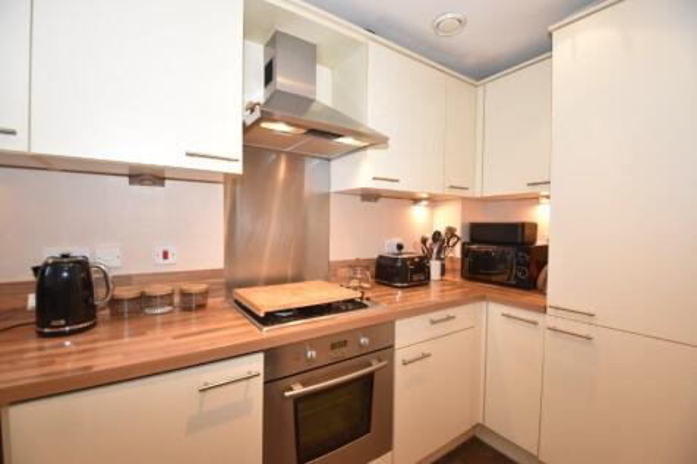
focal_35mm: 15
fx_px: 290
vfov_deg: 77.3
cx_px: 348
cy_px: 232
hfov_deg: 100.4
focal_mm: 10
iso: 900
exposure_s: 1/60
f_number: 3.5
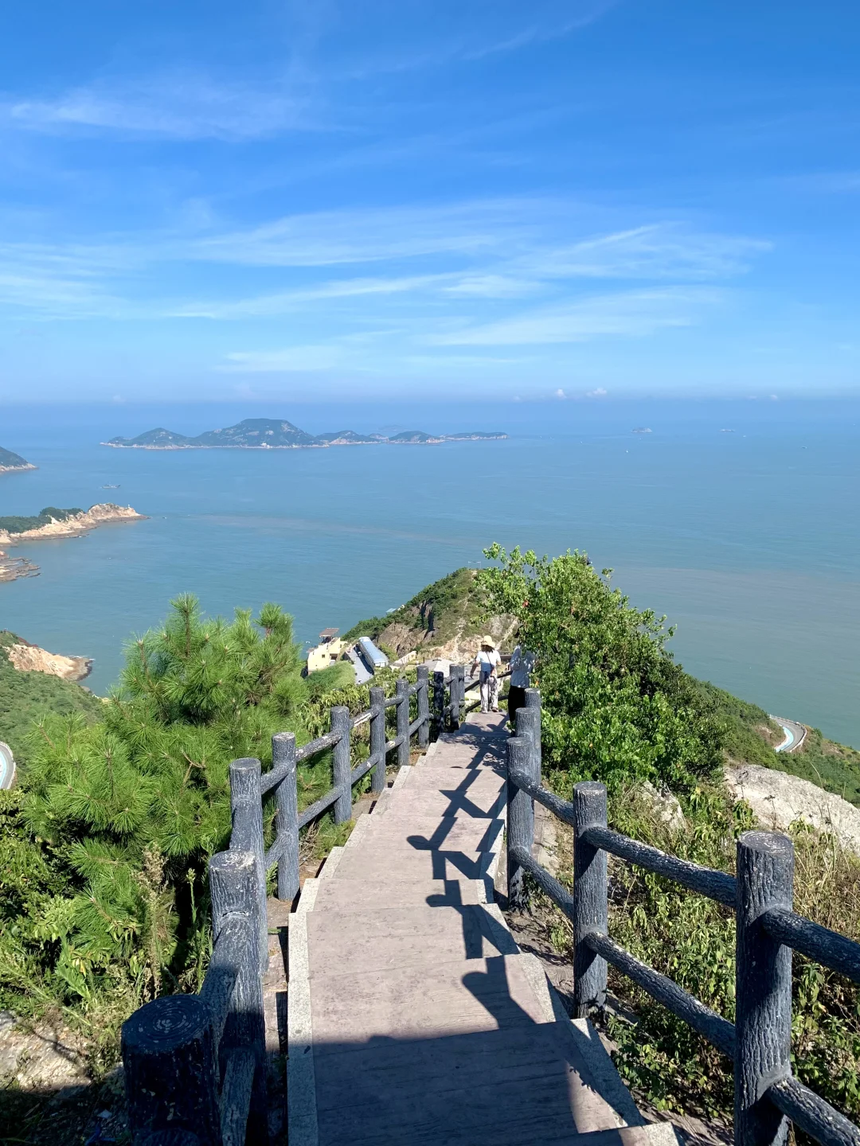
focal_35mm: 26
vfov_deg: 67.3
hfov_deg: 53.1
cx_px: 430
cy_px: 573
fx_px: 861
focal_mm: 4.25
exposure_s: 1/2421
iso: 25
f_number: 1.8
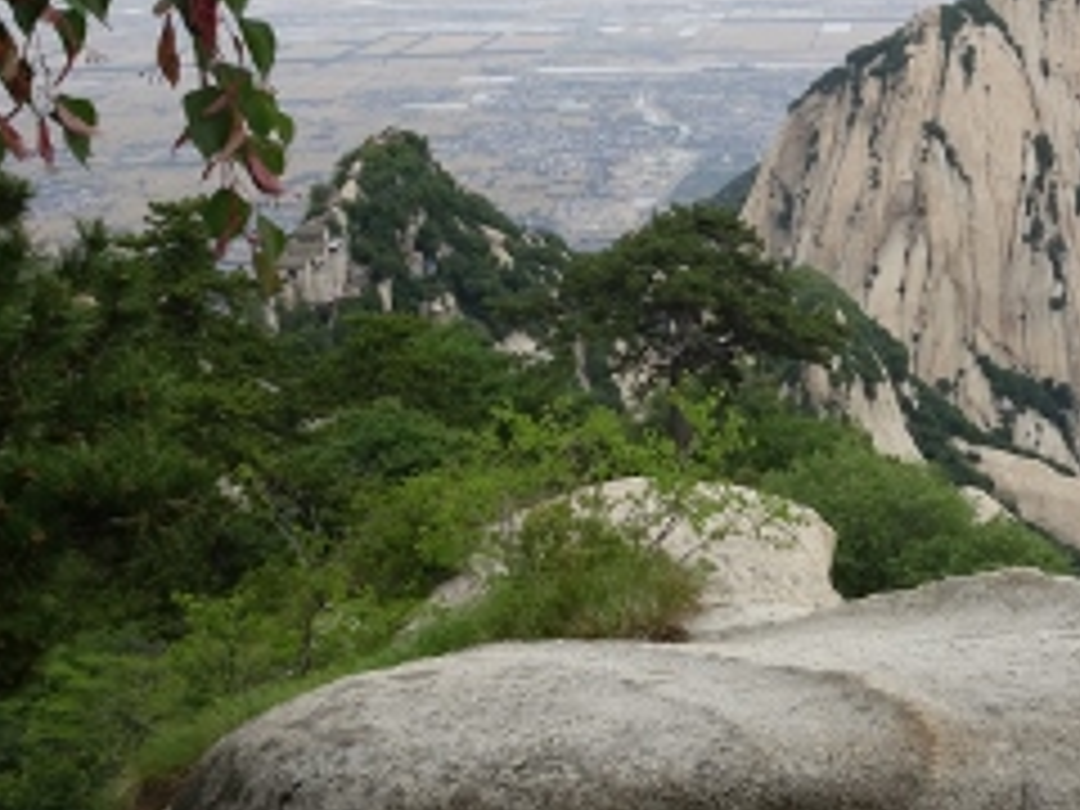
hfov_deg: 34.1
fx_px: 1716
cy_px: 414
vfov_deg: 26.6
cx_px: 832
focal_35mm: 55
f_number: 4
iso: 80
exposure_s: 1/250
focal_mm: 5.61
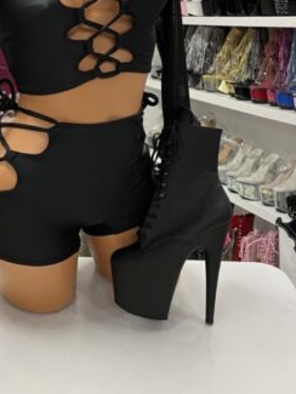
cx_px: 92
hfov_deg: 30.0
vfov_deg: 38.1
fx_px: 547
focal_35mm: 48
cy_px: 75
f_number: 1.6
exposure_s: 1/60
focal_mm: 5.1
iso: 160
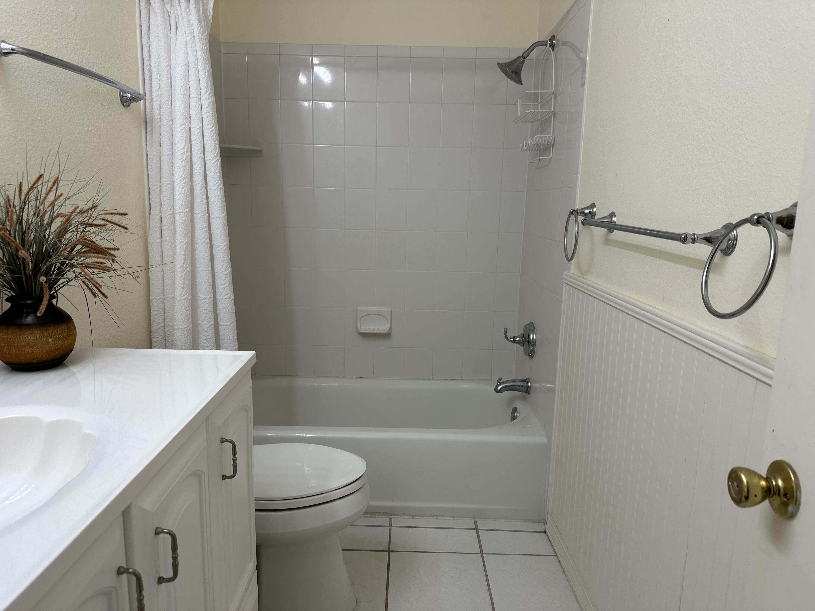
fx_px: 565
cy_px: 306
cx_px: 408
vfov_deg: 56.8
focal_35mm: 24
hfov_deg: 71.6
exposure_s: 1/120
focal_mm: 6.86
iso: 64
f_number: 1.78
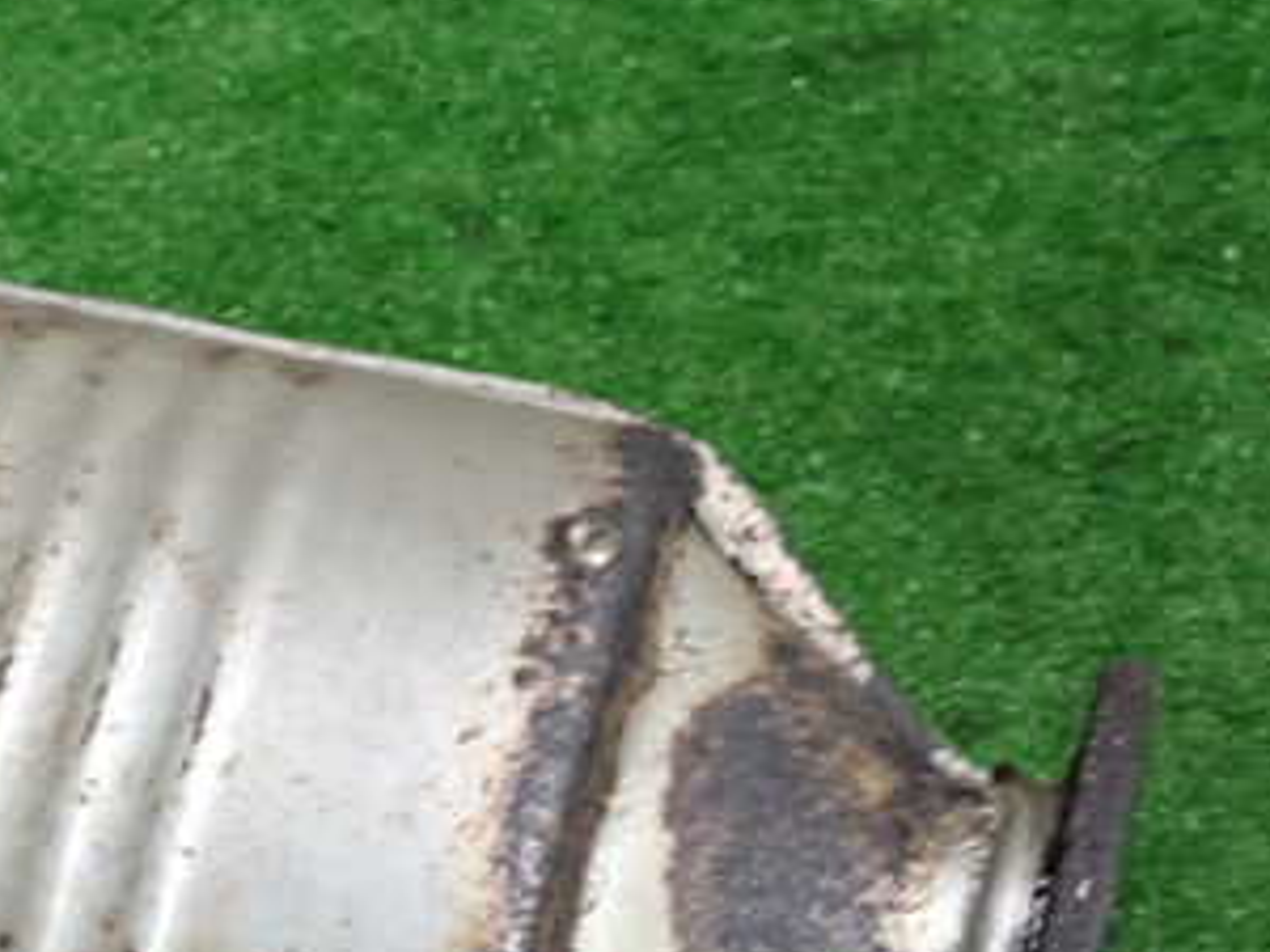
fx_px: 3008
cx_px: 64
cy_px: 817
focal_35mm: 82
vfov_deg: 17.8
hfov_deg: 23.1
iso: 640
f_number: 2.8
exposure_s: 1/40
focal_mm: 7.31
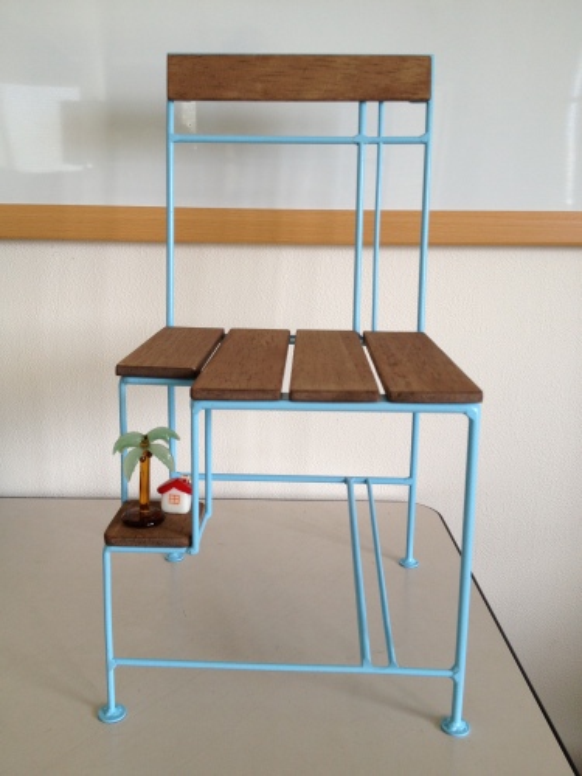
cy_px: 388
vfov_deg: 52.6
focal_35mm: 35
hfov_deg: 40.7
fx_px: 785
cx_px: 291
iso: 50
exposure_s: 1/60
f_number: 2.4
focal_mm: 4.28
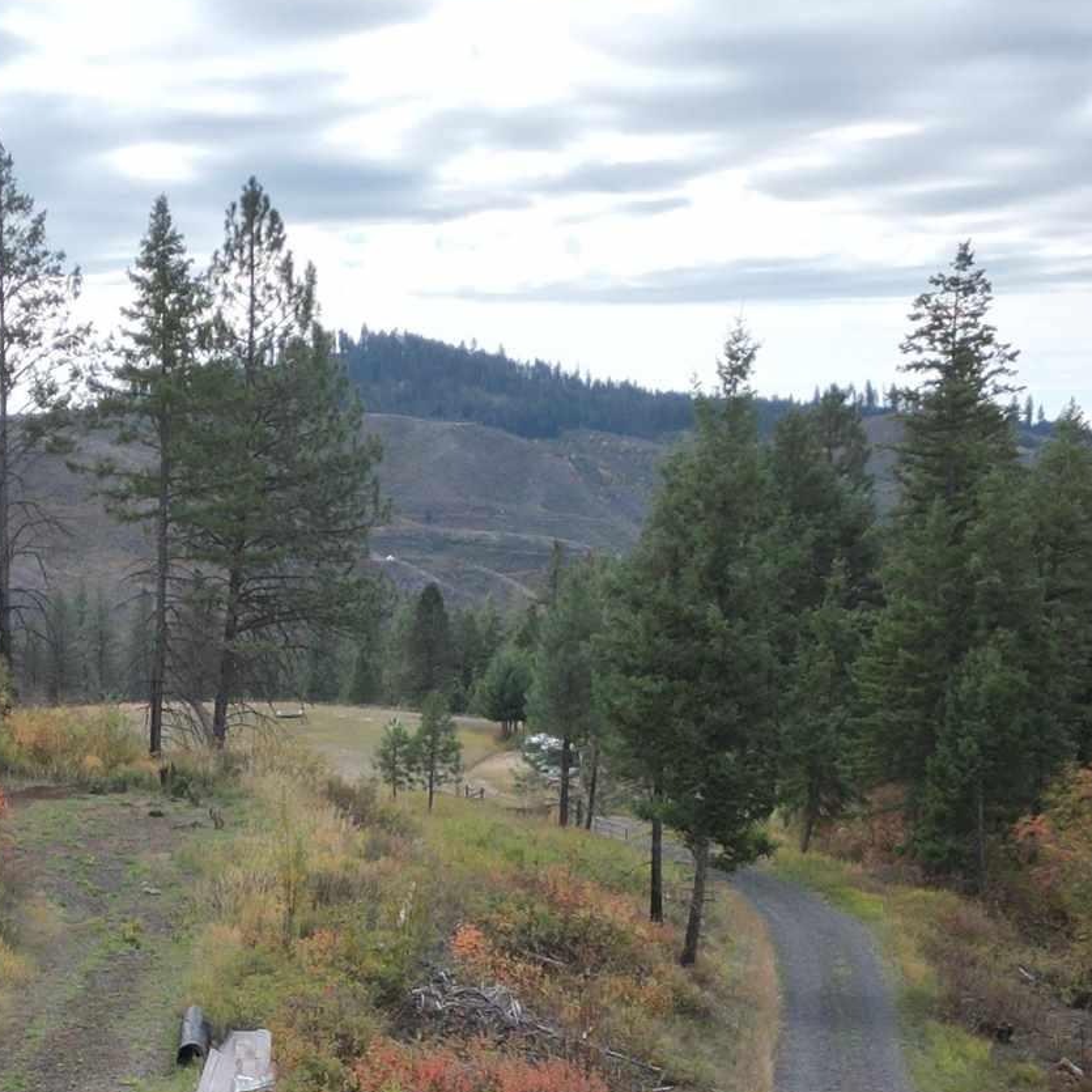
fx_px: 2784
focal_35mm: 78
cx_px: 255
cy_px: 1049
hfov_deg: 22.0
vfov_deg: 21.5
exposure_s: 1/2000
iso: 110
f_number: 1.7
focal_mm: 6.72
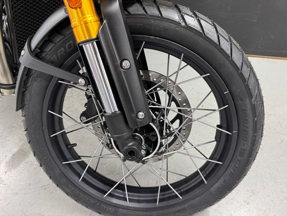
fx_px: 199
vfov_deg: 56.8
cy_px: 108
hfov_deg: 71.6
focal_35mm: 24
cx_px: 144
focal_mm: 6.76
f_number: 1.78
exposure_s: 1/50
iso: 250
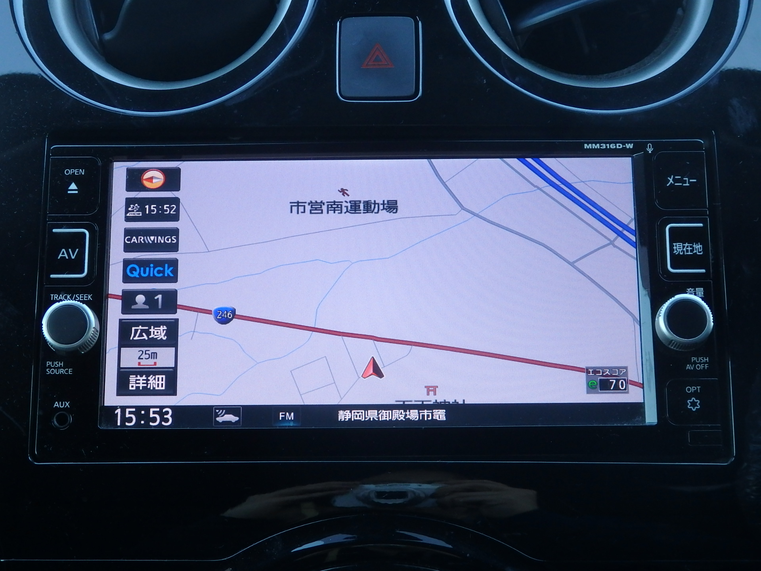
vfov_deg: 22.3
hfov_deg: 29.4
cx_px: 380
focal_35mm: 66
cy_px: 286
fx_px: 1451
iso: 320
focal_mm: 11.9
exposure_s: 1/60
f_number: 4.4
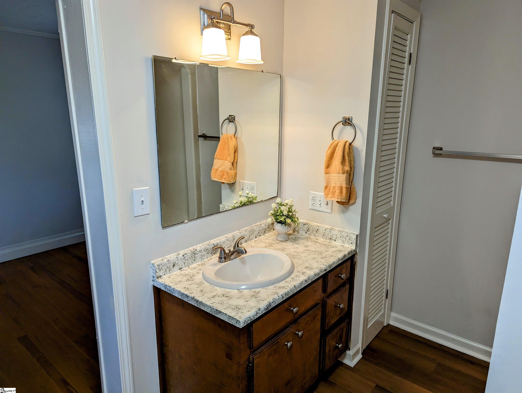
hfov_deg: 71.5
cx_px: 261
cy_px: 196
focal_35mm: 24
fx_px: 362
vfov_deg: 56.9
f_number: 1.85
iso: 101
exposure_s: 1/120
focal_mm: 6.81
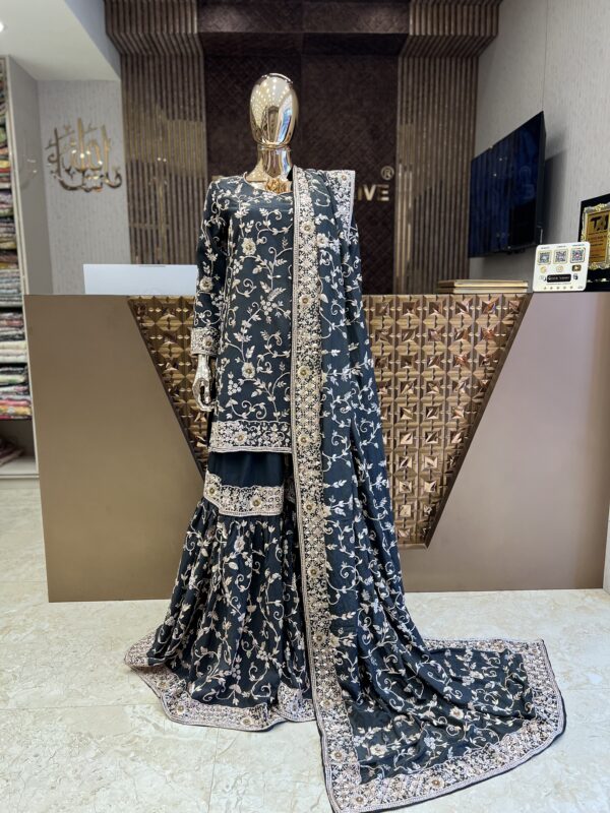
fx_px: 611
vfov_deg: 67.3
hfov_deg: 53.1
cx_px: 305
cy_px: 406
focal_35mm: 26
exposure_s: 1/371
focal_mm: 5.7
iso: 50
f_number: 1.5
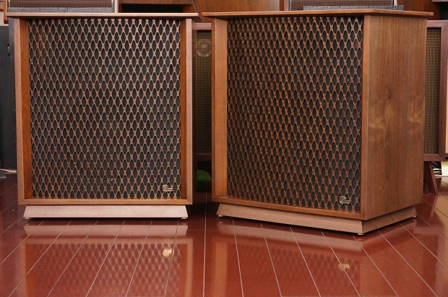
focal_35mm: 75
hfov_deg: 27.0
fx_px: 932
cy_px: 148
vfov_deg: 18.1
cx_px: 224
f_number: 7.1
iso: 3200
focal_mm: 50
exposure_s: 1/60
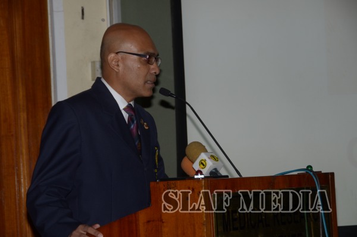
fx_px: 1217
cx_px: 178
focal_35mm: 123
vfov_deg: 11.1
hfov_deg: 16.7
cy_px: 118
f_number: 6.3
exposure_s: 1/160
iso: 320
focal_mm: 82
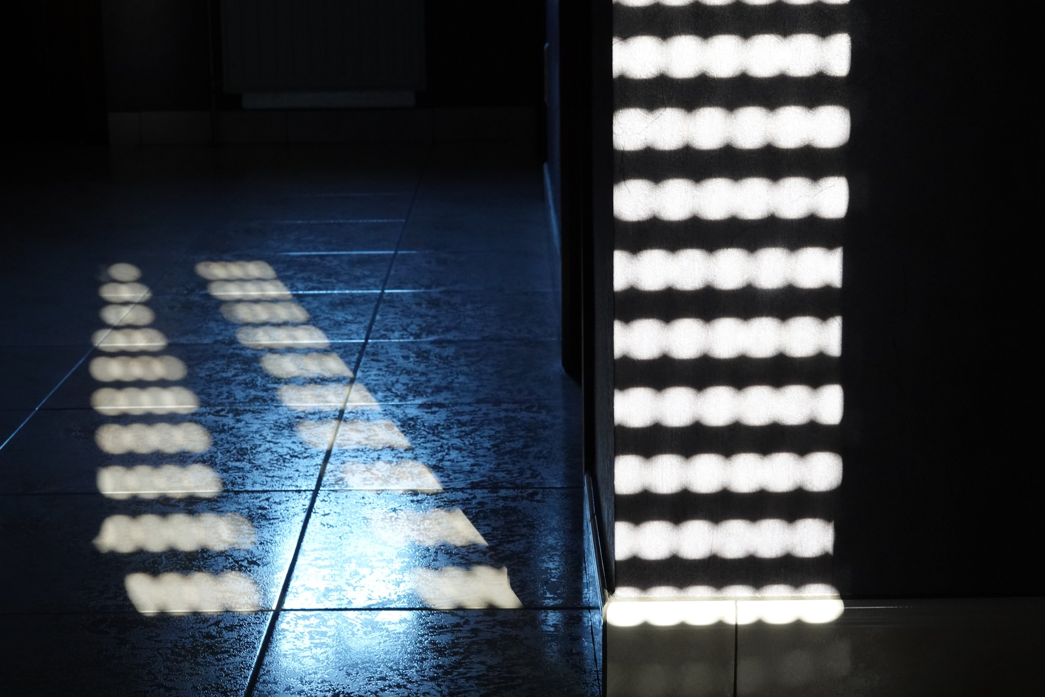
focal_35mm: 70
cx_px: 522
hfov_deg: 28.8
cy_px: 348
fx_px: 2032
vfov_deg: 19.5
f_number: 6.3
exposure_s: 1/25
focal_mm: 25.61
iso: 1000
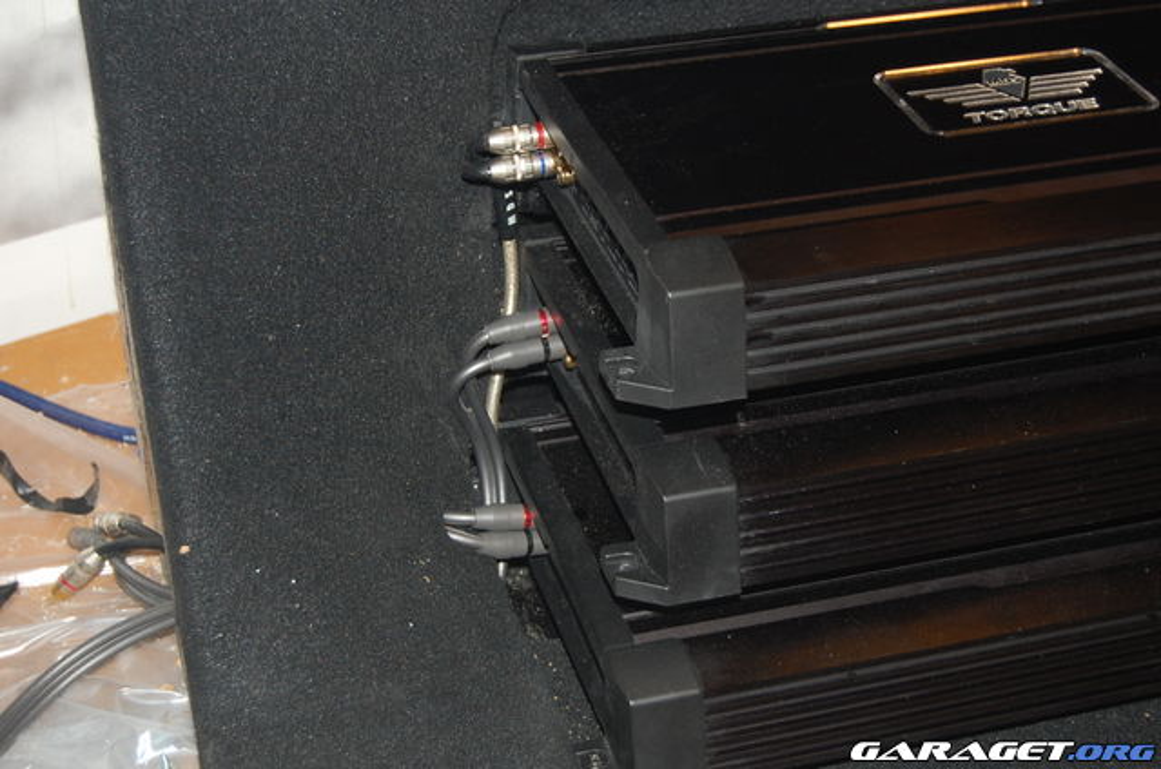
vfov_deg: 22.5
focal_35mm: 60
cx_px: 580
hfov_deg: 33.5
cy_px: 384
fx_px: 1931
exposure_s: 1/60
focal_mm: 40
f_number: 5
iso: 400
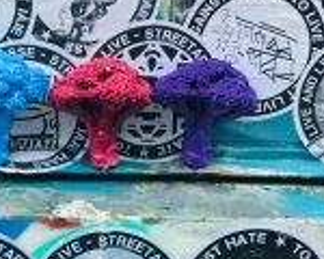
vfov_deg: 18.4
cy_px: 67
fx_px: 796
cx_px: 17
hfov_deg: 22.3
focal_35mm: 83
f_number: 2.2
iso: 80
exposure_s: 1/33
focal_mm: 4.15
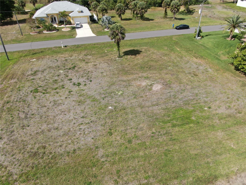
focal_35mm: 24
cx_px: 123
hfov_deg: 71.6
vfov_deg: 56.8
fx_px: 171
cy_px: 92
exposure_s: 1/1000
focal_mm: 4.39
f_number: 2.8
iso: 100
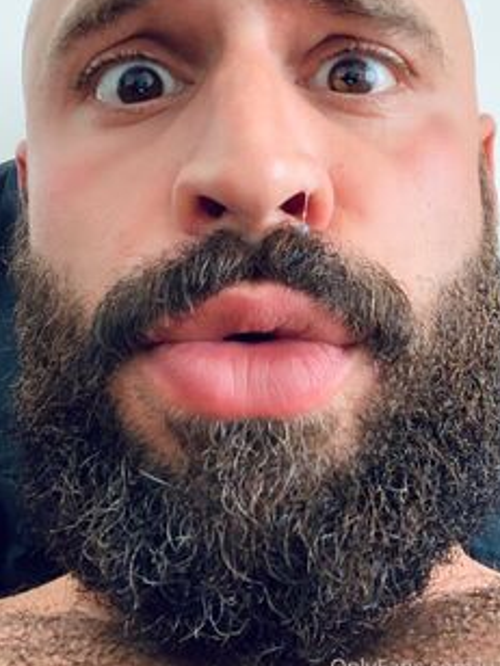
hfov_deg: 30.9
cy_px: 194
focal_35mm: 47
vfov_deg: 39.7
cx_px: 227
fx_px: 905
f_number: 2.2
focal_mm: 2.87
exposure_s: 1/60
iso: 160
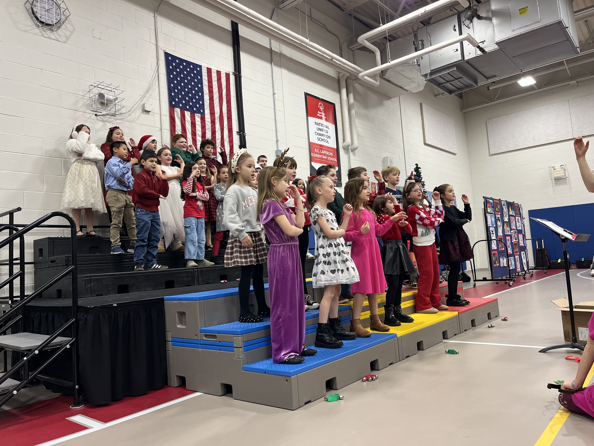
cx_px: 297
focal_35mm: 26
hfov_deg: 67.3
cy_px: 223
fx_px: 446
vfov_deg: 53.1
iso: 125
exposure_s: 1/121
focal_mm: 5.1
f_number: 1.6
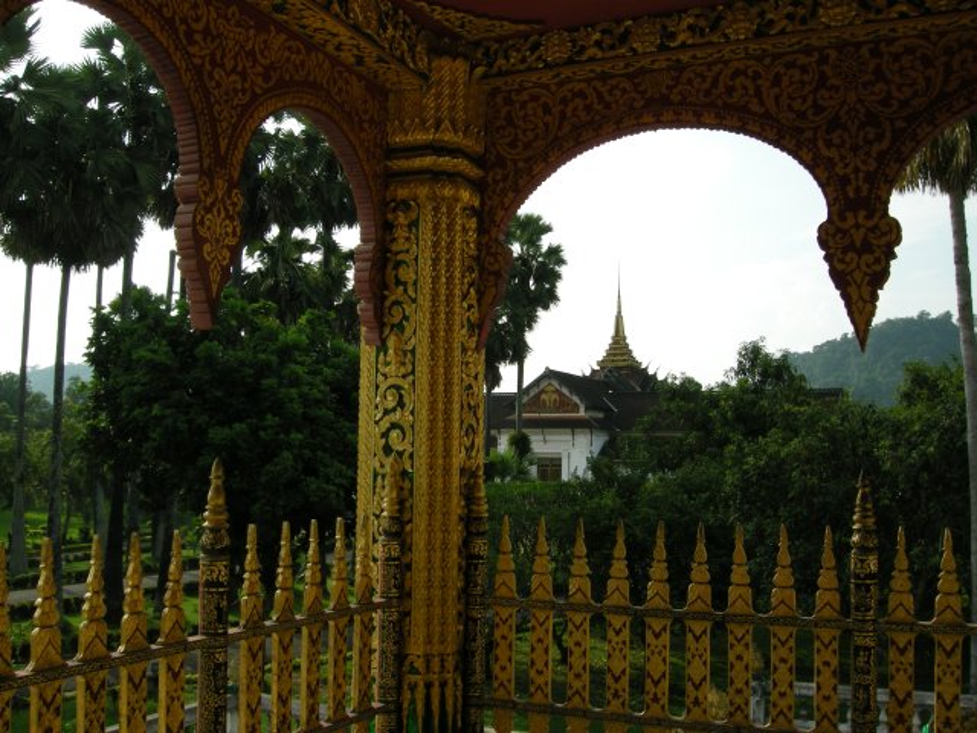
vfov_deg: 39.7
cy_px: 366
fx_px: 1016
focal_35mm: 36
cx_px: 488
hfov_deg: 51.4
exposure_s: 1/212
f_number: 5.4
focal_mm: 7.5
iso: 64
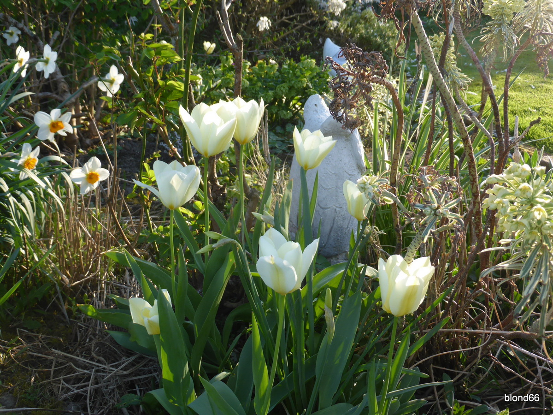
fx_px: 623
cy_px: 208
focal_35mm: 39
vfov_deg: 36.8
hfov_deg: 47.9
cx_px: 276
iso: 100
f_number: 3.9
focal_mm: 6.9
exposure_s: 1/160
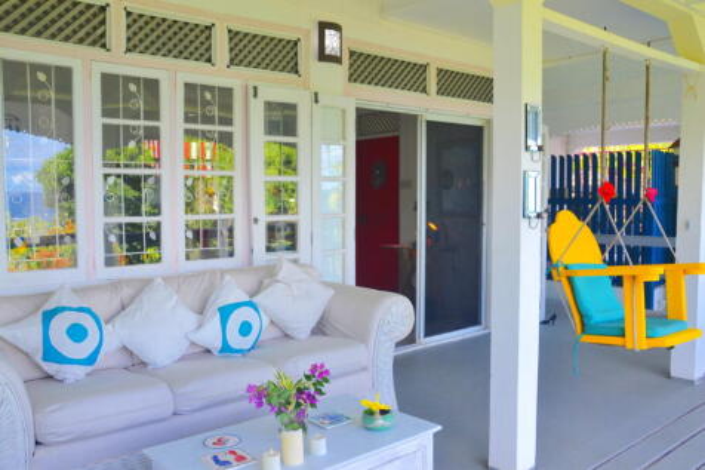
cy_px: 235
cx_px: 352
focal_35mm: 30
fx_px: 587
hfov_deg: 61.9
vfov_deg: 43.6
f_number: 5.6
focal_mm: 20
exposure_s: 1/125
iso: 220
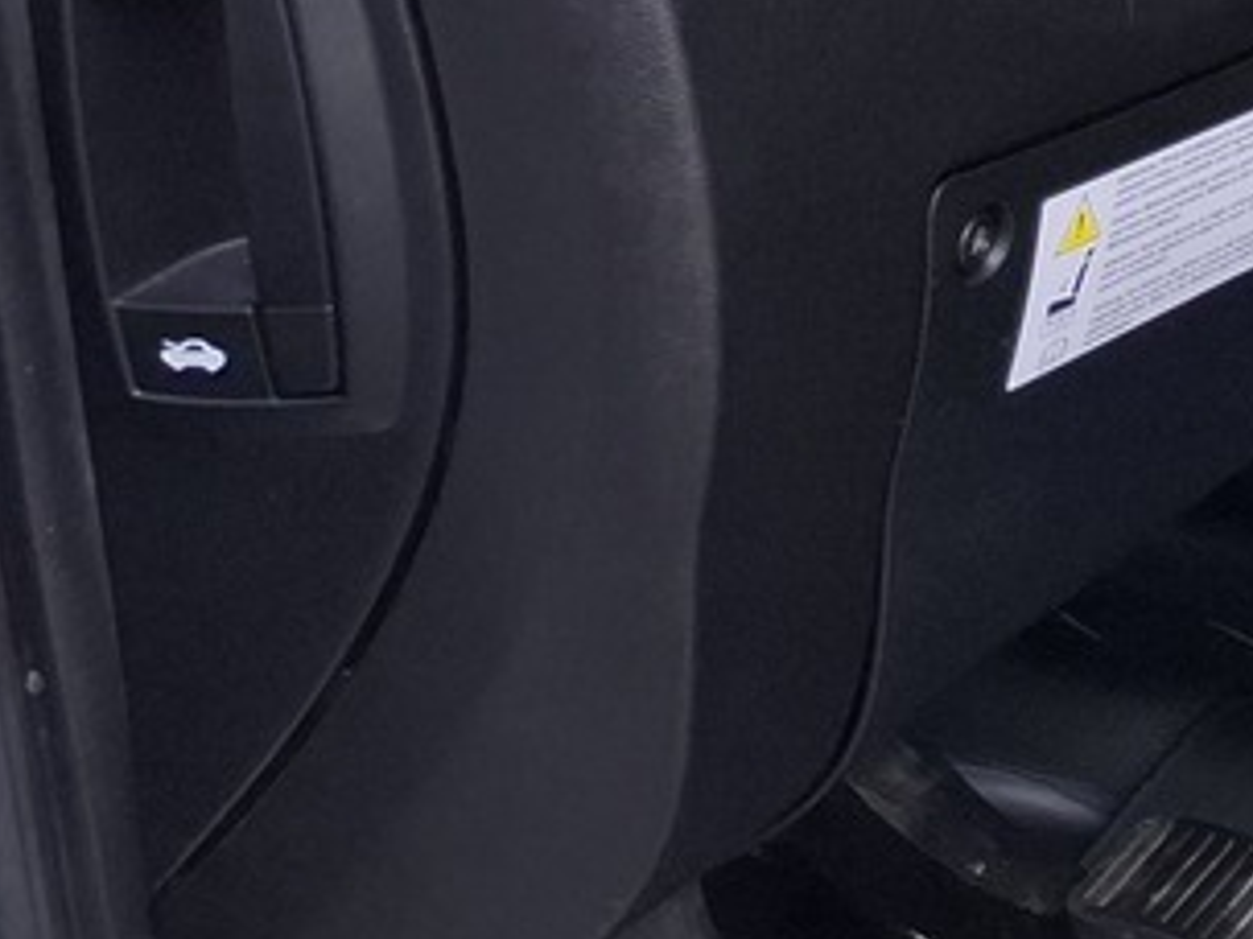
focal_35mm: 109
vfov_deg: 12.6
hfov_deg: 13.8
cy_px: -642
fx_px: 3945
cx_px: 2860
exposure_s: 1/112
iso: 50
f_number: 1.8
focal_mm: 5.54
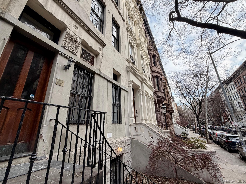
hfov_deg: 102.1
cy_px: 92
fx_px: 99
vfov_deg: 85.7
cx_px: 123
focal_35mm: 14
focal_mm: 2.22
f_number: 2.2
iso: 50
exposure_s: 1/303
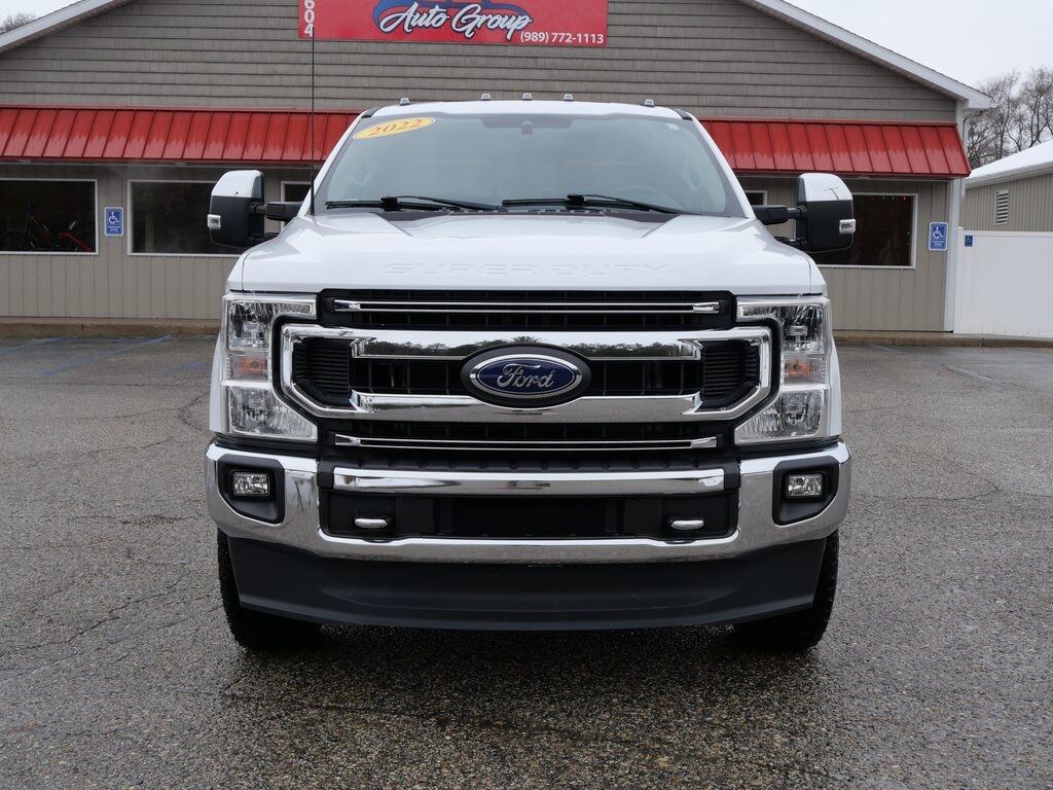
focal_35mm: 44
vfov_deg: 32.9
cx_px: 526
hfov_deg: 42.9
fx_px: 1338
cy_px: 395
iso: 200
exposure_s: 1/160
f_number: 6.3
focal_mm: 22
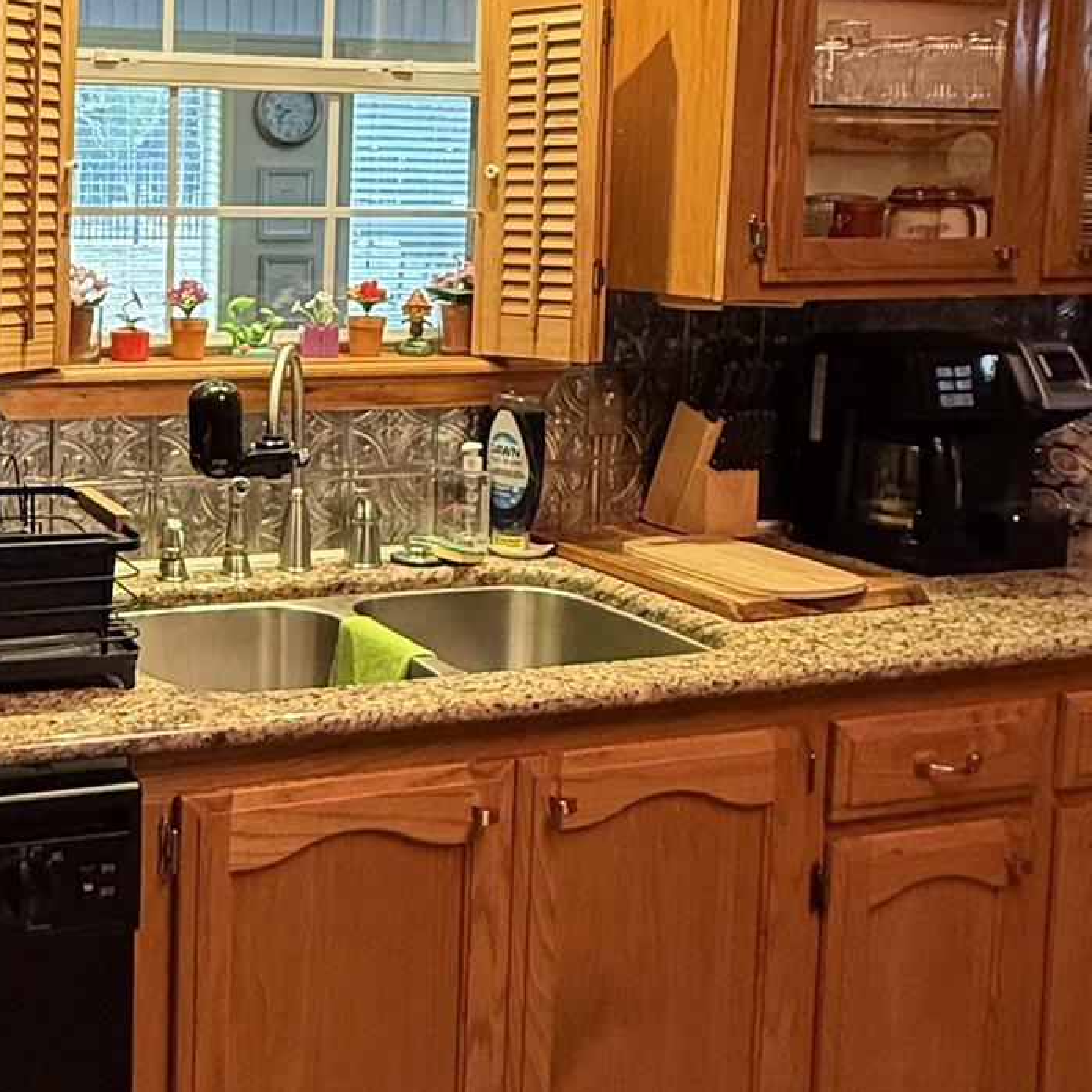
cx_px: 36
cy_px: 346
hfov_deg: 37.2
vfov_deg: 40.3
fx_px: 1463
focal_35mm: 41
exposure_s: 1/120
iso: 640
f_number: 2.2
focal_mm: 2.22
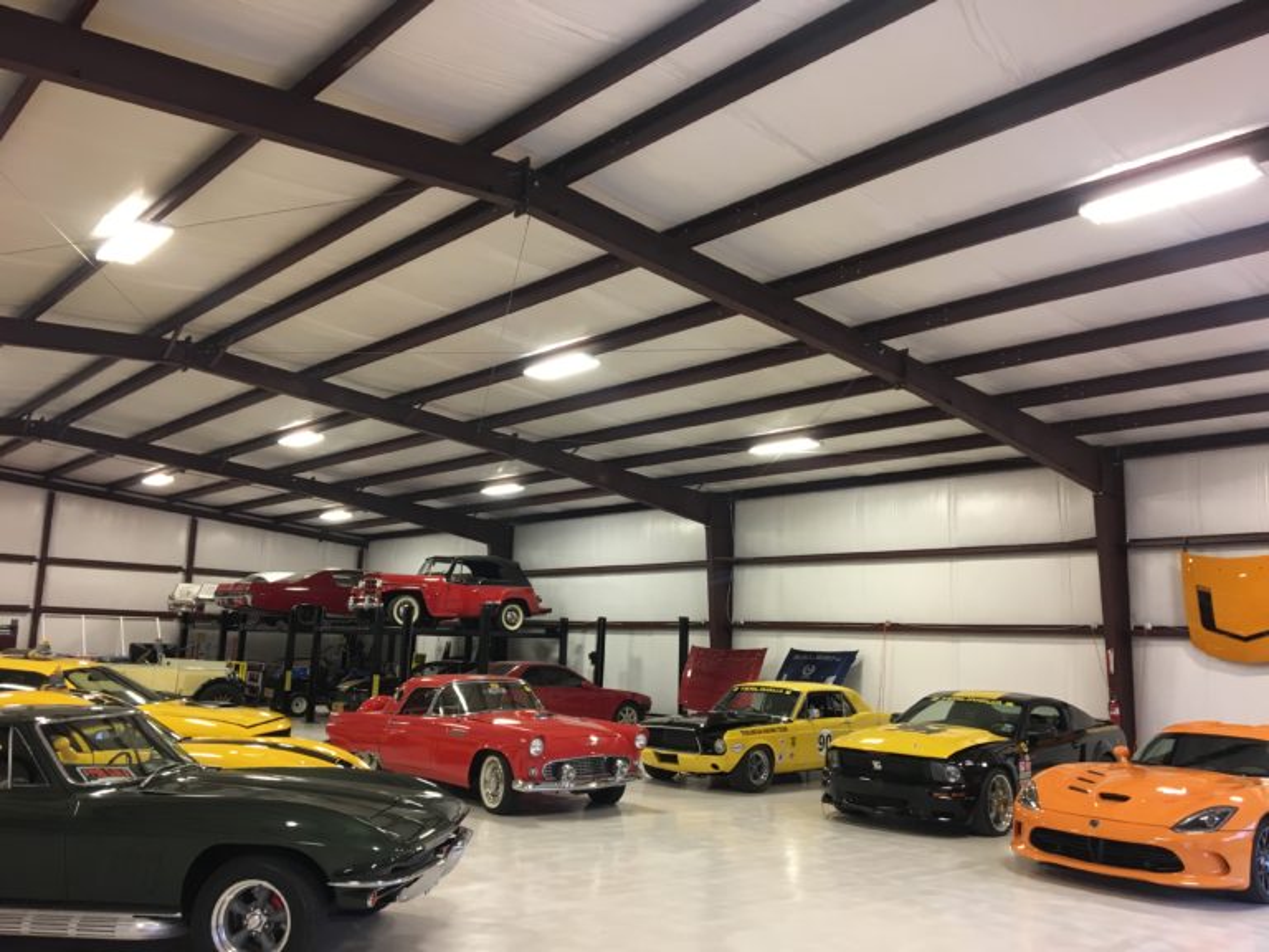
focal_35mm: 29
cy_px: 476
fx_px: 1063
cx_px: 634
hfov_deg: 61.7
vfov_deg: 48.2
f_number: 2.2
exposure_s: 1/30
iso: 80
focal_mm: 4.15
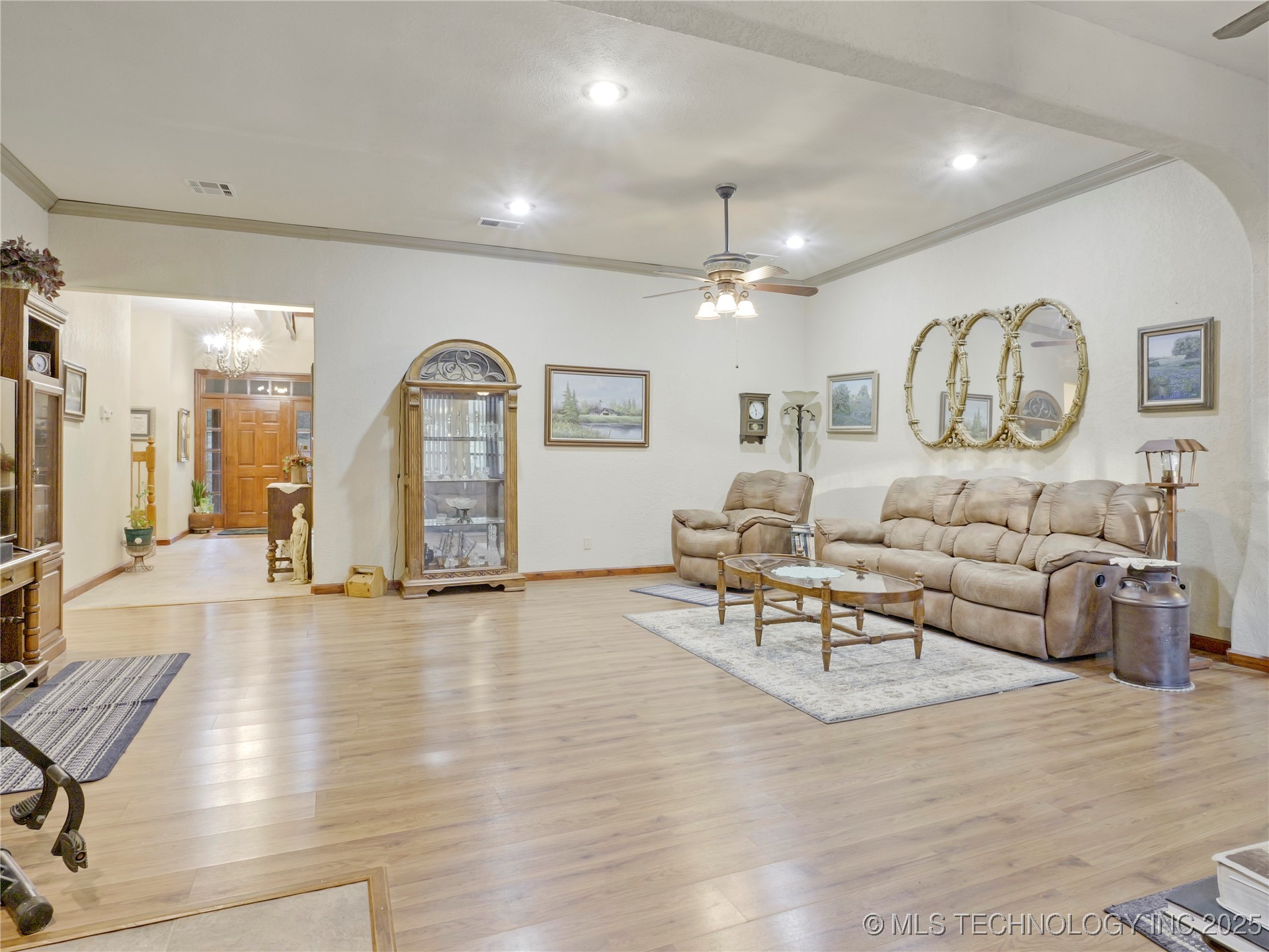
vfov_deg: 71.6
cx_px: 634
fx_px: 660
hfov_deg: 87.7
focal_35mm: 18
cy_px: 476
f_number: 9
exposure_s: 1.3
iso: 500
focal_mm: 9
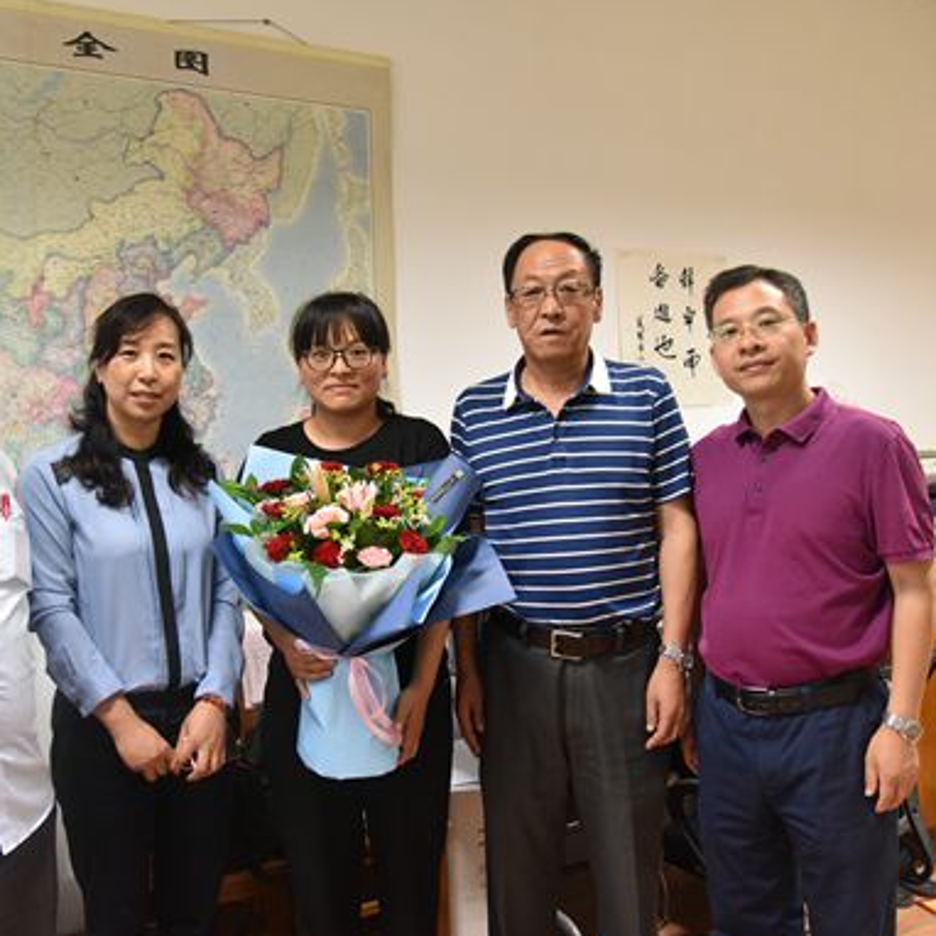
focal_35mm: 32
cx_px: 380
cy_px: 483
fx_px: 979
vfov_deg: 51.1
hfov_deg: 50.8
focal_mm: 24
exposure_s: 1/80
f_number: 4.5
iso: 4000
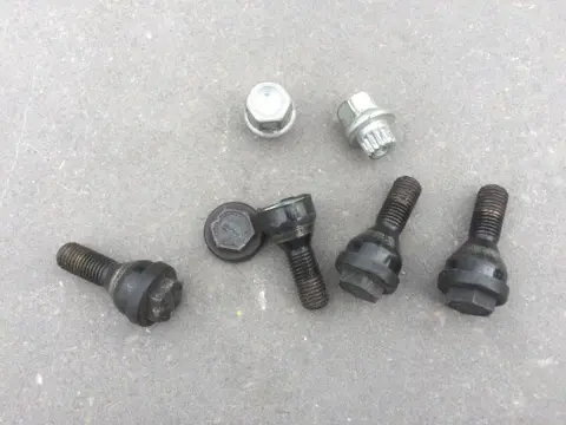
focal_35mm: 29
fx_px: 474
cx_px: 283
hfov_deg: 61.7
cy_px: 212
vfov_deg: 48.2
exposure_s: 1/578
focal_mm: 4.15
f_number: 2.2
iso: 32
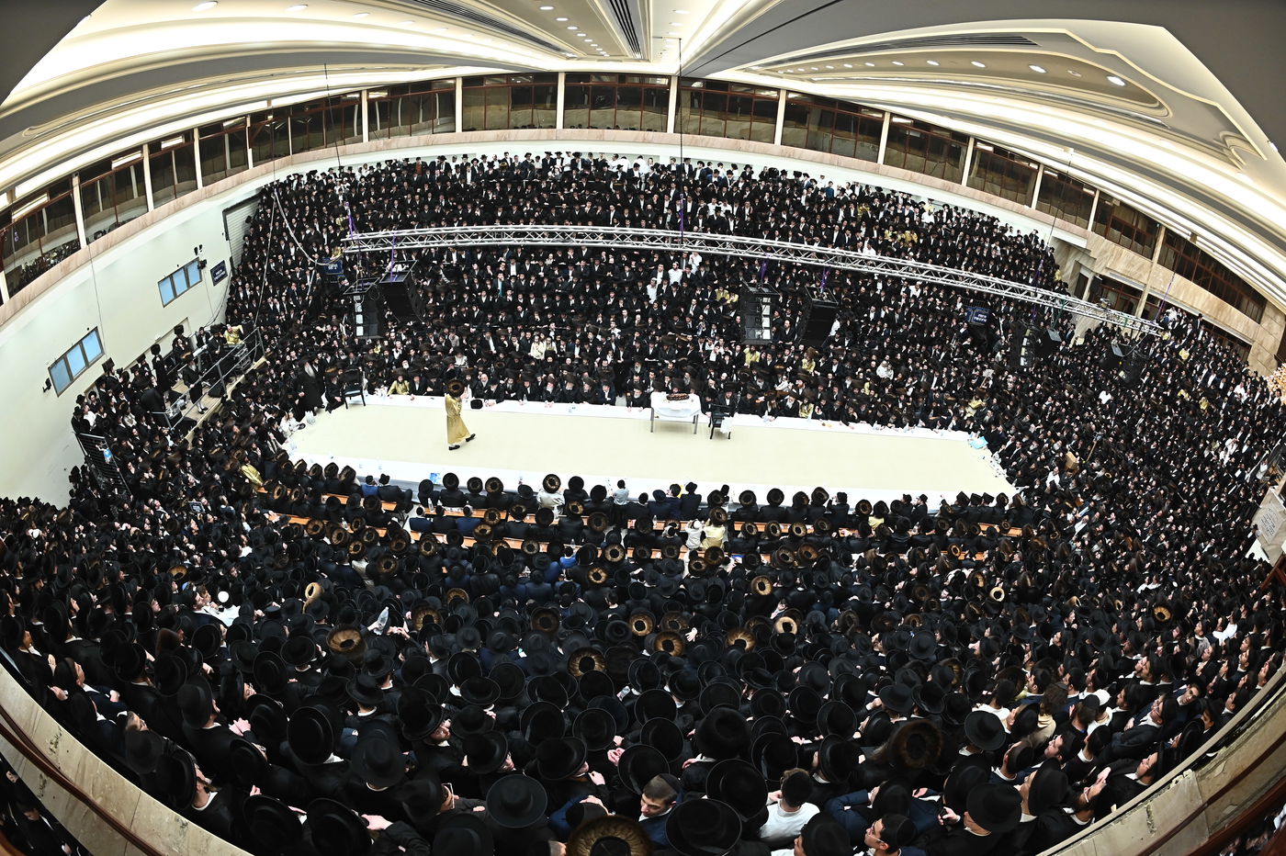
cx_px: 643
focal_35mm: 16
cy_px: 428
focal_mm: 16
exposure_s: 1/200
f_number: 6.3
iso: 2000
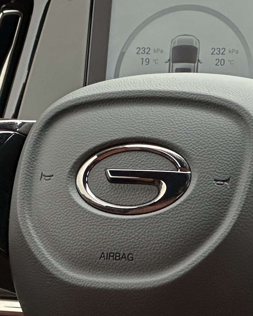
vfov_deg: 7.1
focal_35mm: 273
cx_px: 183
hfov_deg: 5.7
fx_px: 2555
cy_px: 184
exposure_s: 1/99
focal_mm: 9
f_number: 2.8
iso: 200
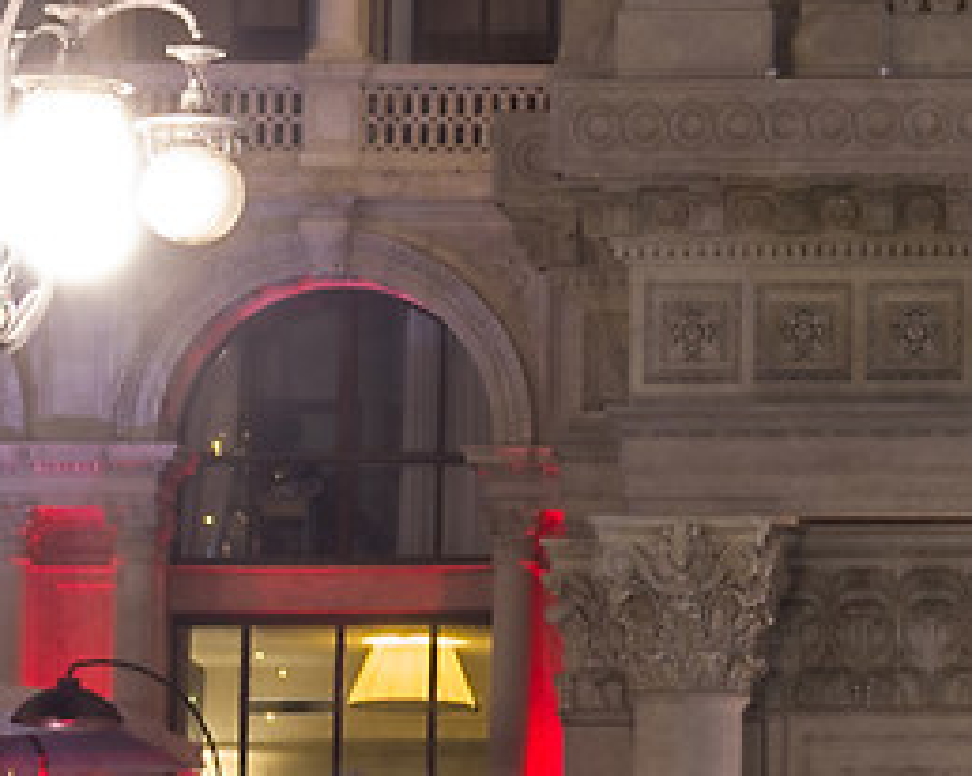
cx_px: 2347
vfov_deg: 4.1
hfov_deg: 4.9
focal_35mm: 380
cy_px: 202
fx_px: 10934
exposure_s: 5
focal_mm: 29
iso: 100
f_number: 11
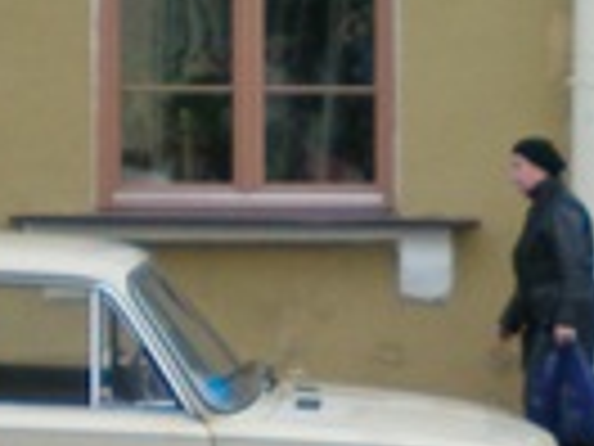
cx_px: 734
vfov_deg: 8.0
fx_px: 3157
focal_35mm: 184
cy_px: 469
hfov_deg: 10.5
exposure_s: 1/160
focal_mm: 6.3
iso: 64
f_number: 3.1
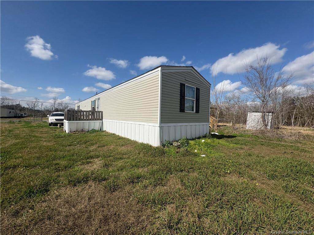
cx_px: 157
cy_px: 118
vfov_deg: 85.7
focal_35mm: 14
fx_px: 127
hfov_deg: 102.1
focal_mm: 2.22
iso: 50
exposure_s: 1/4630
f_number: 2.2
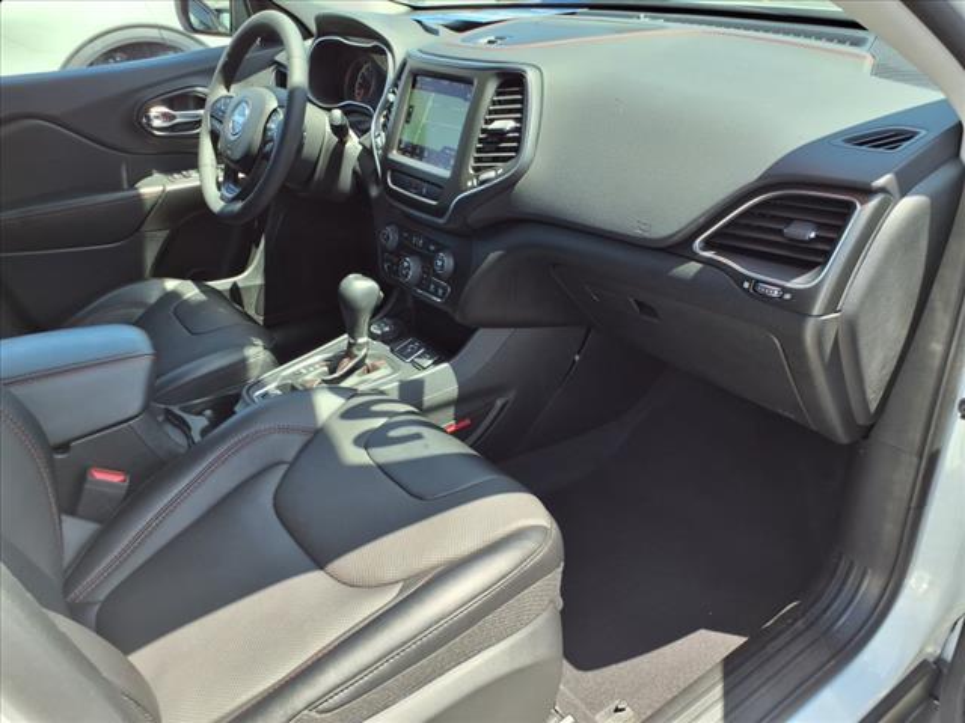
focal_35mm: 27
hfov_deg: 65.3
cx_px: 482
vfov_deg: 51.4
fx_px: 753
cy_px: 362
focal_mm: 3.58
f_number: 1.9
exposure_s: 1/244
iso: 40
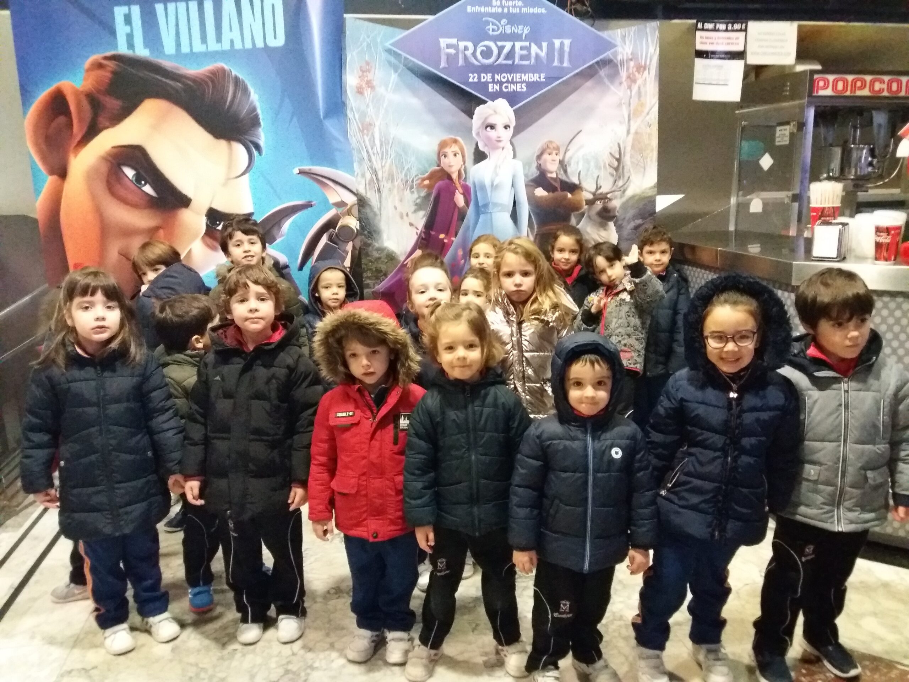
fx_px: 735
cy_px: 341
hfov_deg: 63.4
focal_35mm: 28
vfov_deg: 49.7
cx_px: 454
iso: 1000
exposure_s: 1/17
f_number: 1.9
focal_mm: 3.7
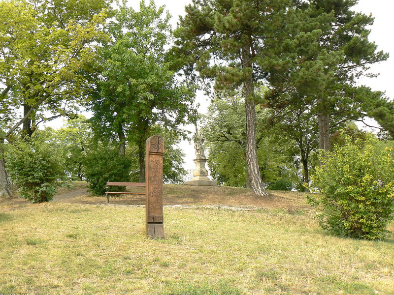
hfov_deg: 51.4
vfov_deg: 39.7
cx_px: 197
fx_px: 410
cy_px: 148
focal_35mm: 36
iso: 80
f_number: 5.6
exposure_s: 1/200
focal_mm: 6
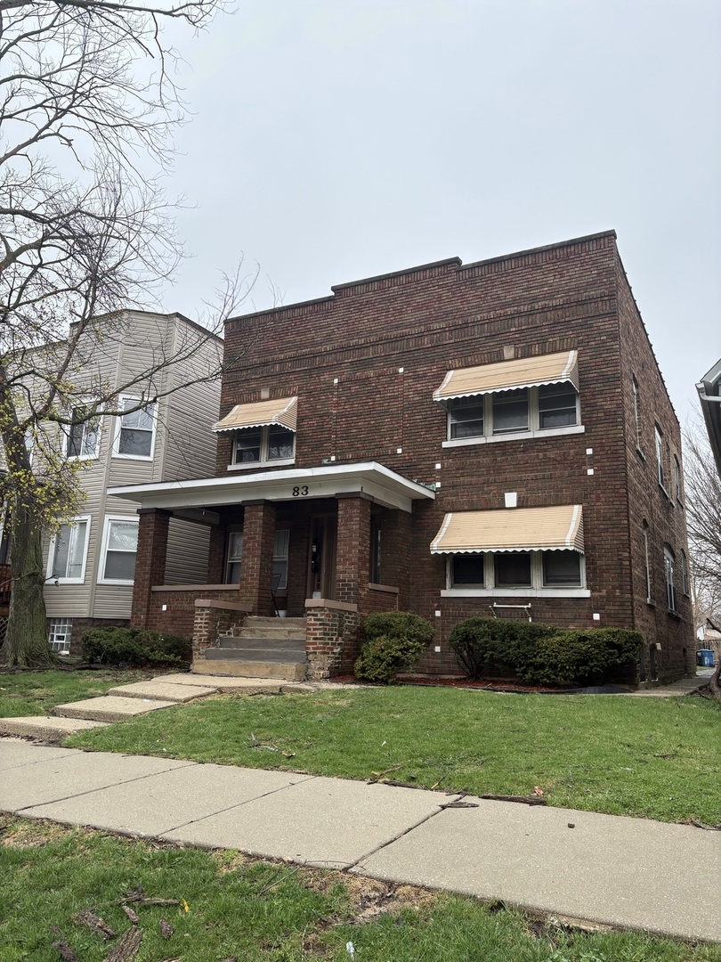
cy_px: 481
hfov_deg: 53.1
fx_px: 722
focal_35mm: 26
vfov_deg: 67.3
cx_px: 360
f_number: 1.6
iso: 50
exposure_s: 1/1135
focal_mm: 5.96
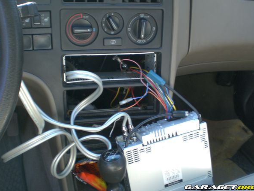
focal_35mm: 41
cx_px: 121
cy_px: 88
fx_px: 301
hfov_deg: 45.8
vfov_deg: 35.1
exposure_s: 1/60
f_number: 3.1
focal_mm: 6.3
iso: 100
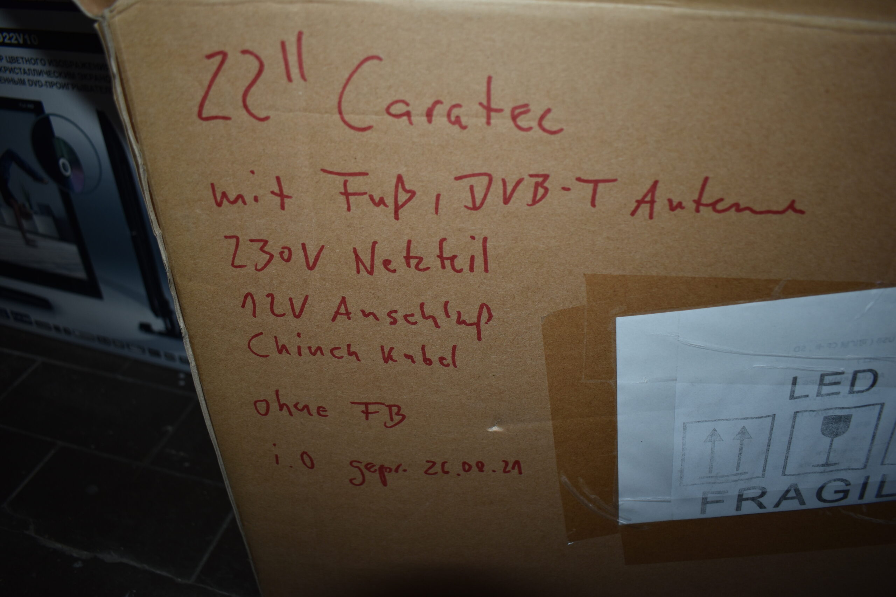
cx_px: 448
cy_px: 298
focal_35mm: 27
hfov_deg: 67.4
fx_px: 672
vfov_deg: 47.9
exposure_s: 1/125
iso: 200
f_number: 3.5
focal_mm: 18
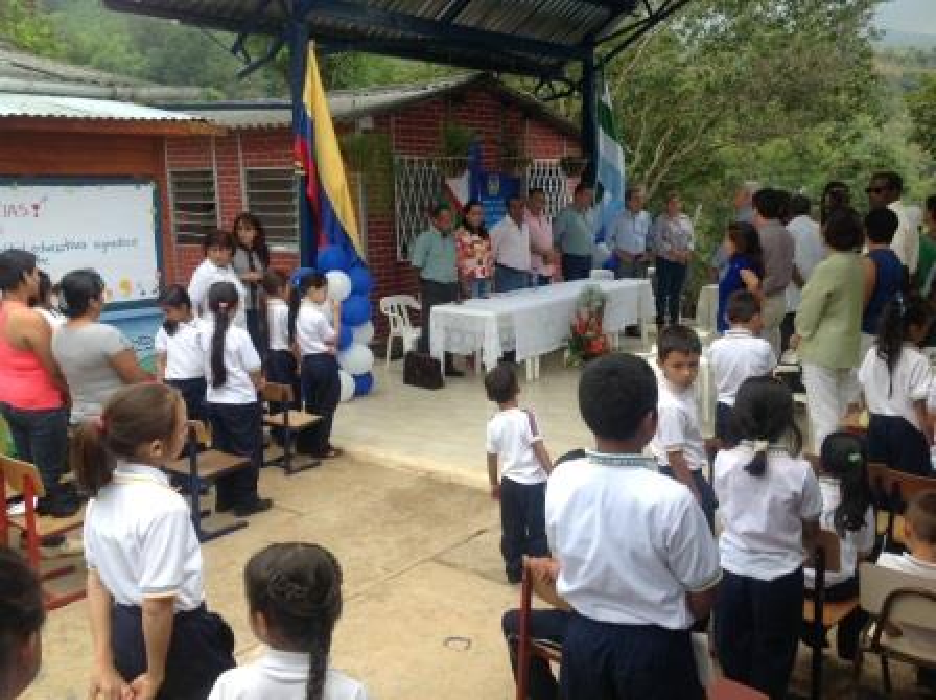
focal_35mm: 35
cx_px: 468
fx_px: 945
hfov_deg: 52.7
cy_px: 350
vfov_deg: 40.6
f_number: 2.4
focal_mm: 4.28
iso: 50
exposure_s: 1/530
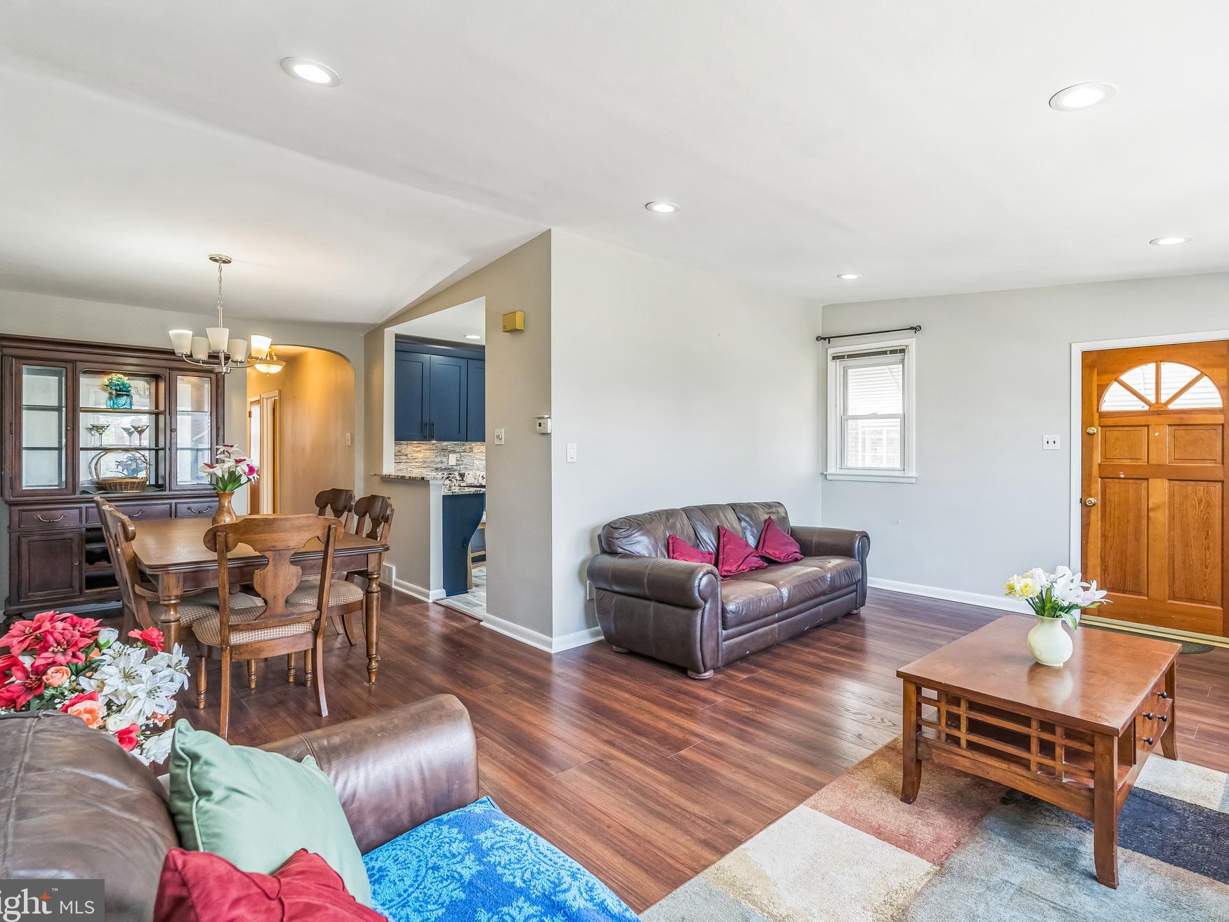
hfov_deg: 87.5
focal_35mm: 18
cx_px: 668
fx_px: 639
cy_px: 451
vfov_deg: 71.6
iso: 640
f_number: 5.6
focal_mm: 16
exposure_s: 1/60
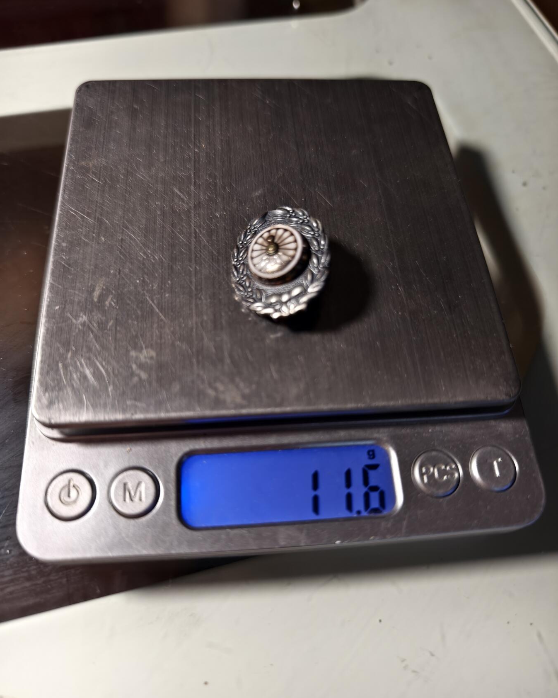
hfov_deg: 58.8
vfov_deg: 70.3
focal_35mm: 24
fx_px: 495
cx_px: 279
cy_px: 352
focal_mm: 8.67
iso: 126
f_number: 1.75
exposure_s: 1/100
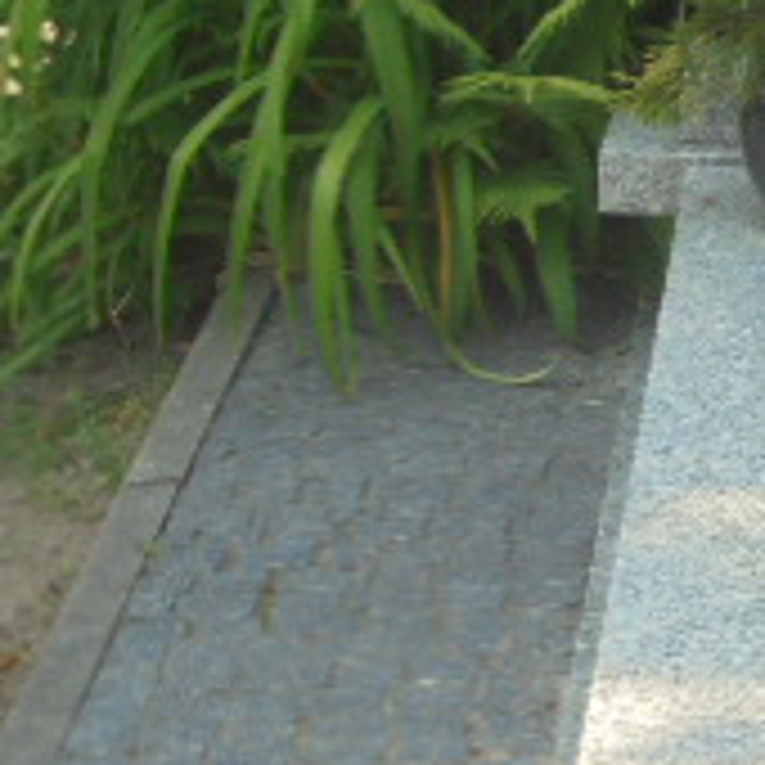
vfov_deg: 10.7
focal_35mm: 163
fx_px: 4075
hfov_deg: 10.4
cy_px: 248
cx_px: 1080
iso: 100
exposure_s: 1/125
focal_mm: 8.9
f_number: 4.8
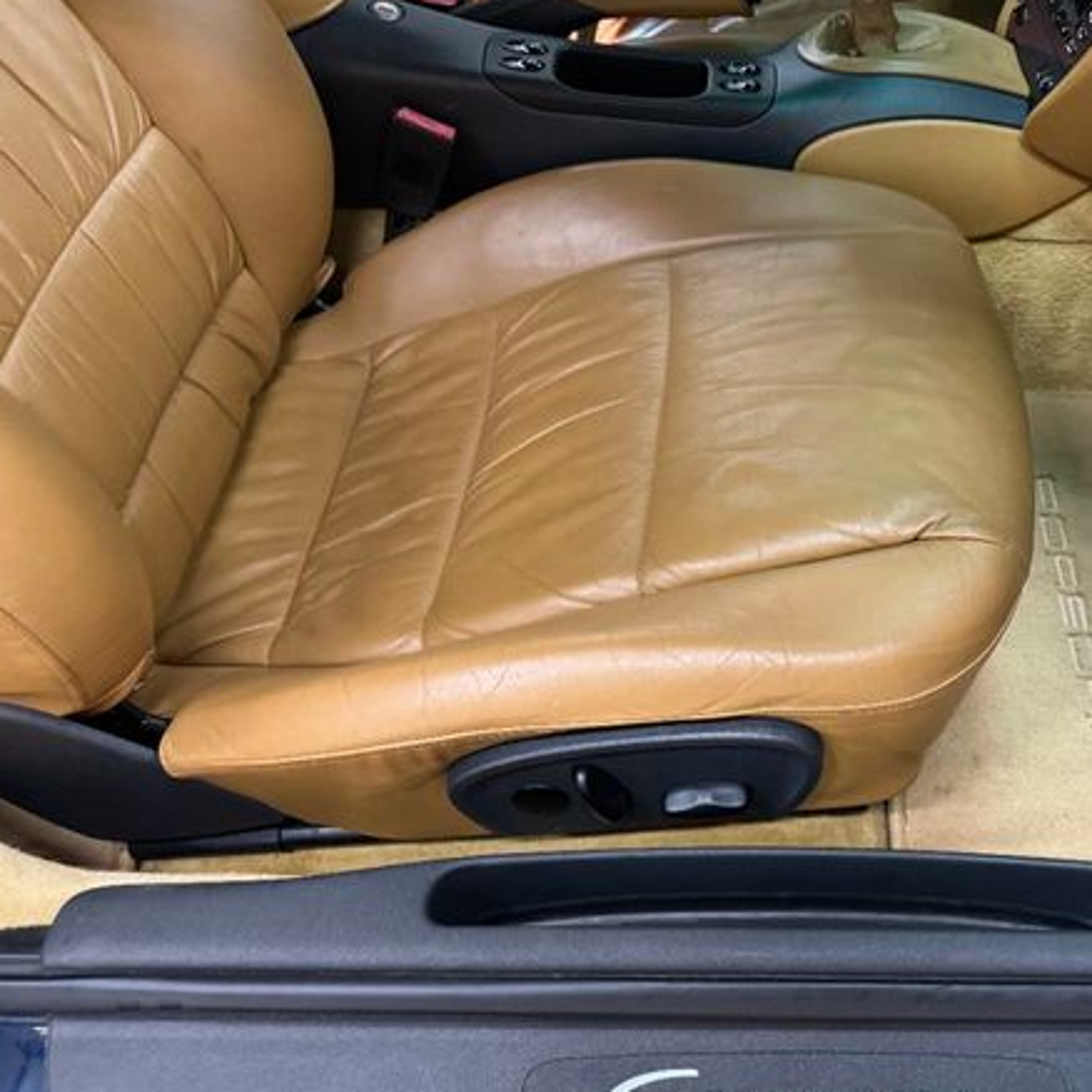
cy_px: 591
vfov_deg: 52.5
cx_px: 778
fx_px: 1106
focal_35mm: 31
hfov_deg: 51.0
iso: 800
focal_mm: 6.86
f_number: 1.78
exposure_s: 1/40
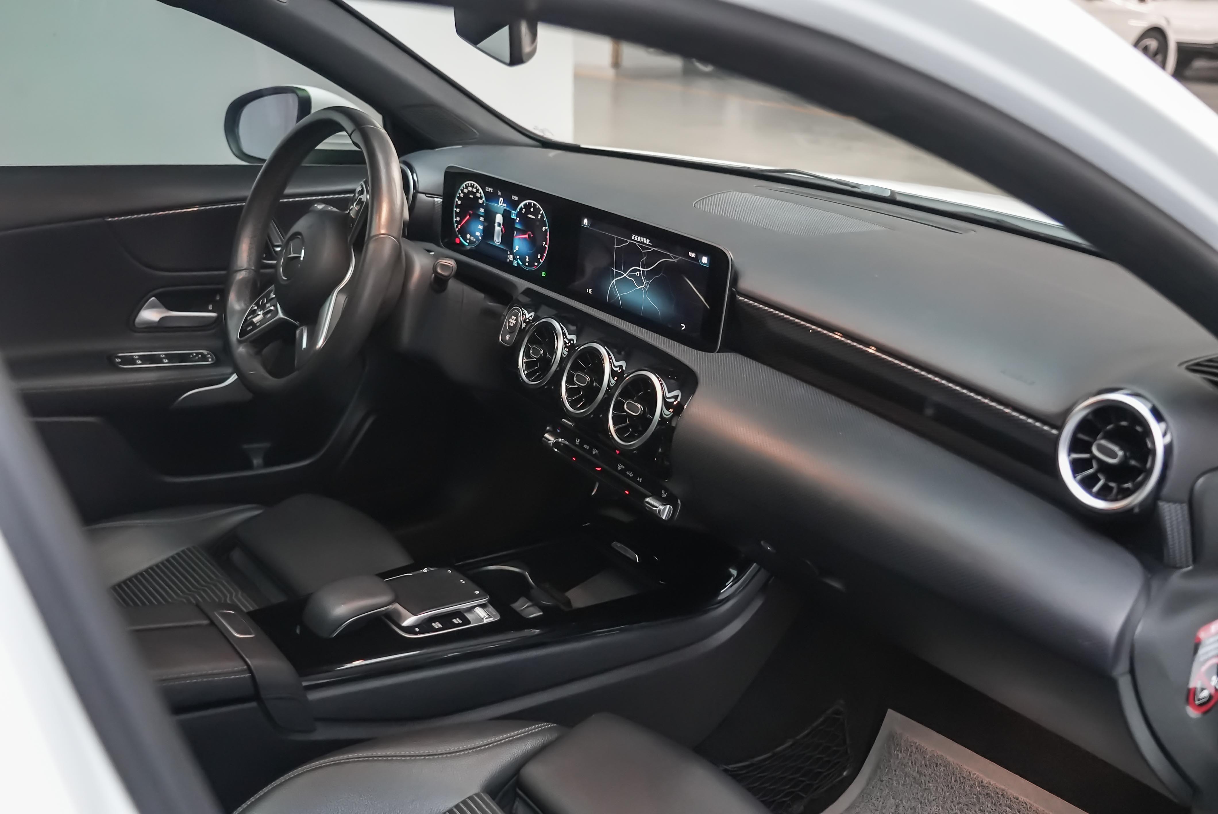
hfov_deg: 53.1
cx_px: 609
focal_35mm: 36
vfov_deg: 36.9
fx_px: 1219
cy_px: 407
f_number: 4
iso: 12800
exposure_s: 1/160
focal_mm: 36
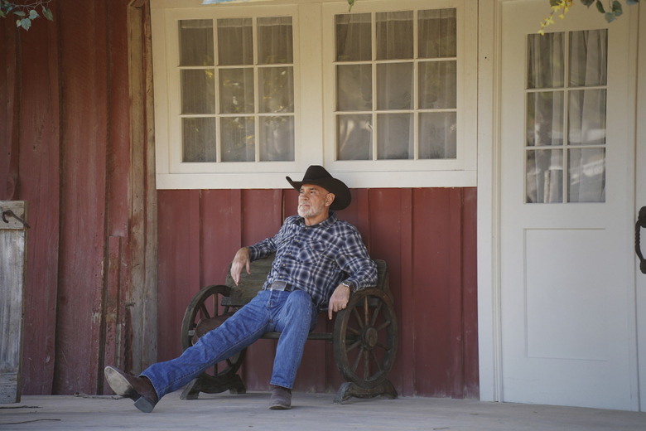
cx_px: 323
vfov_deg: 7.6
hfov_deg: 11.4
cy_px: 216
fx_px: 3230
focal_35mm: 180
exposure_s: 1/400
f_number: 5
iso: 640
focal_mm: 180
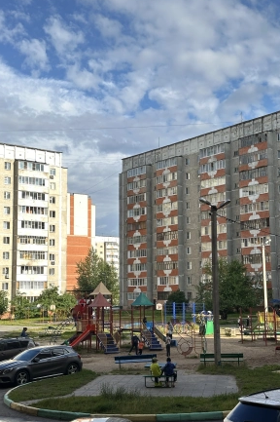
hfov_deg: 25.0
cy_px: 213
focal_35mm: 54
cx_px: 158
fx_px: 631
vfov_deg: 36.9
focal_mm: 6.86
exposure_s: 1/694
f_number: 1.78
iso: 64
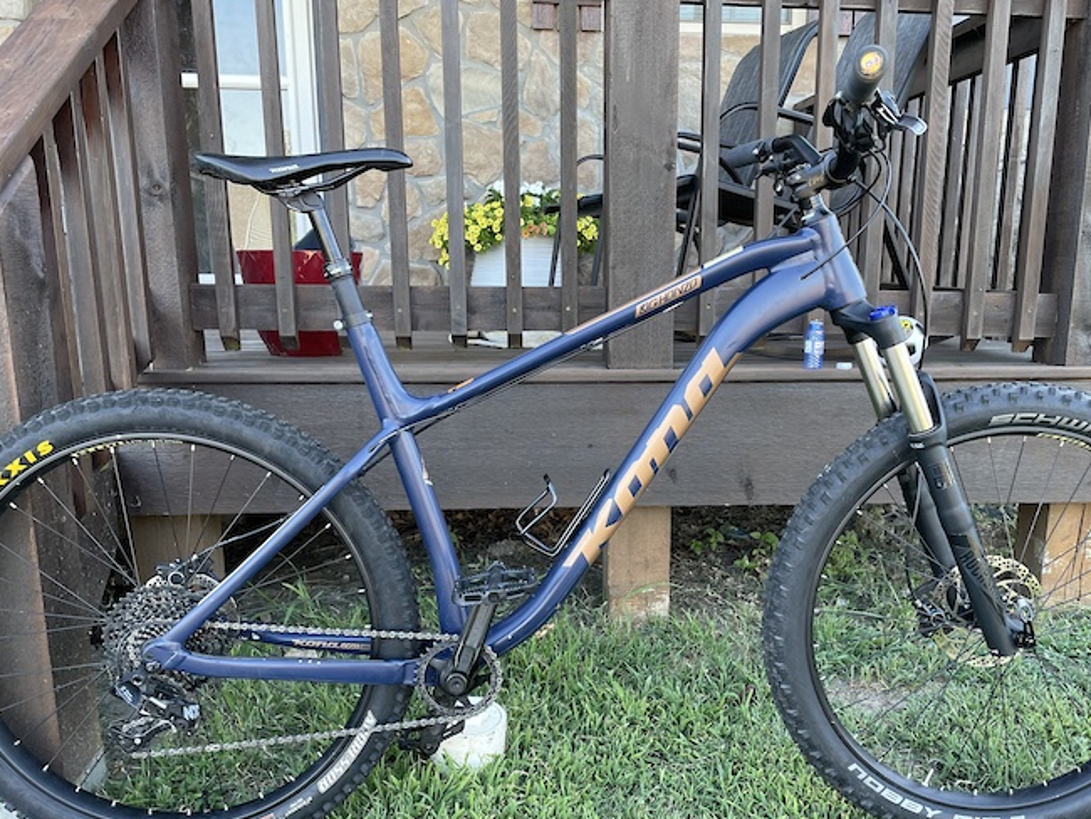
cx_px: 581
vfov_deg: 43.9
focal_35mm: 32
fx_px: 1009
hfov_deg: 56.8
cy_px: 495
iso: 64
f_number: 1.6
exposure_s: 1/121
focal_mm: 4.2
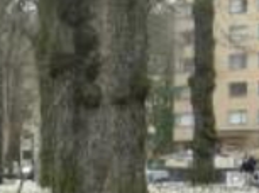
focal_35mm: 173
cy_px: 286
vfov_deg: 8.4
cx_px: -107
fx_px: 1291
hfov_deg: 11.1
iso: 64
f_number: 4.6
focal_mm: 9.1
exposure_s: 1/95
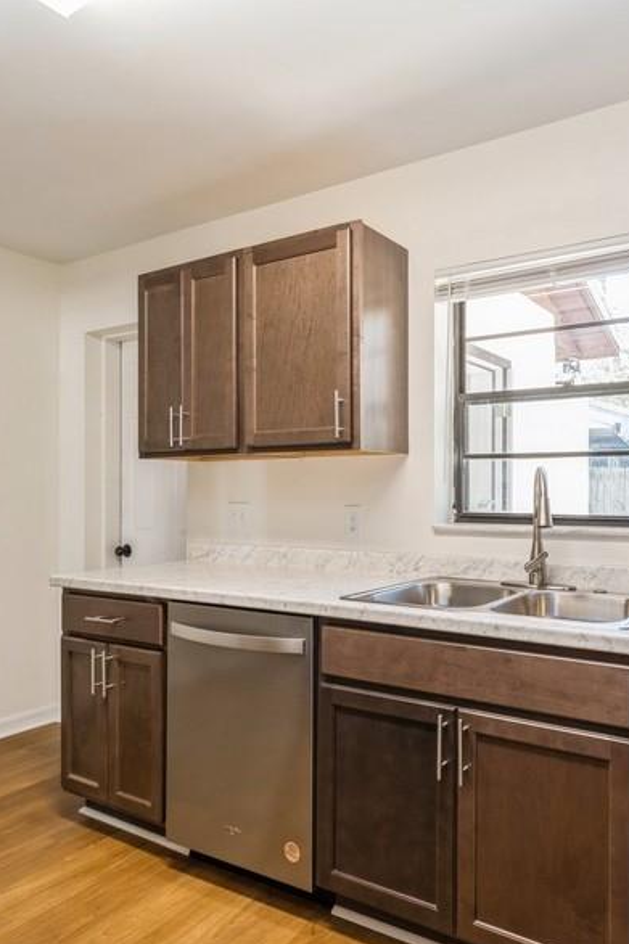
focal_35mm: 23
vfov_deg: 76.1
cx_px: 450
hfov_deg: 53.2
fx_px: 603
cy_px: 481
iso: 200
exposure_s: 1/6
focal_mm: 10
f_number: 8
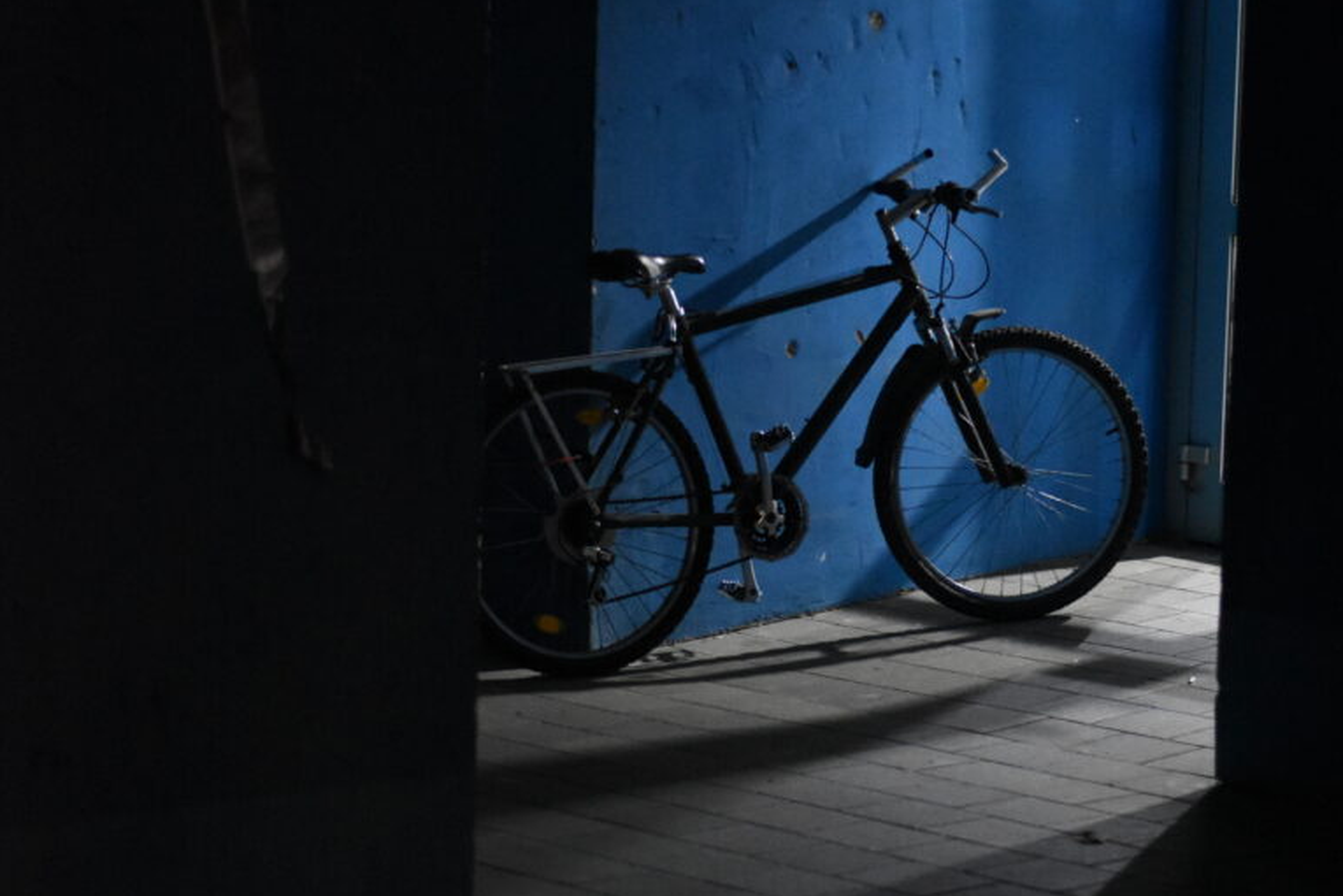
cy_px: 682
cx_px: 671
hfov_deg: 18.1
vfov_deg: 12.1
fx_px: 4215
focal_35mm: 113
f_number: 1.8
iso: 4000
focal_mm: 50
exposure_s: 1/100
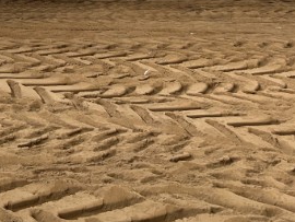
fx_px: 657
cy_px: -79
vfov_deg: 17.8
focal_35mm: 77
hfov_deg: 22.9
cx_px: -74
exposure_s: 1/60
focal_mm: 5.7
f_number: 1.5
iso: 250
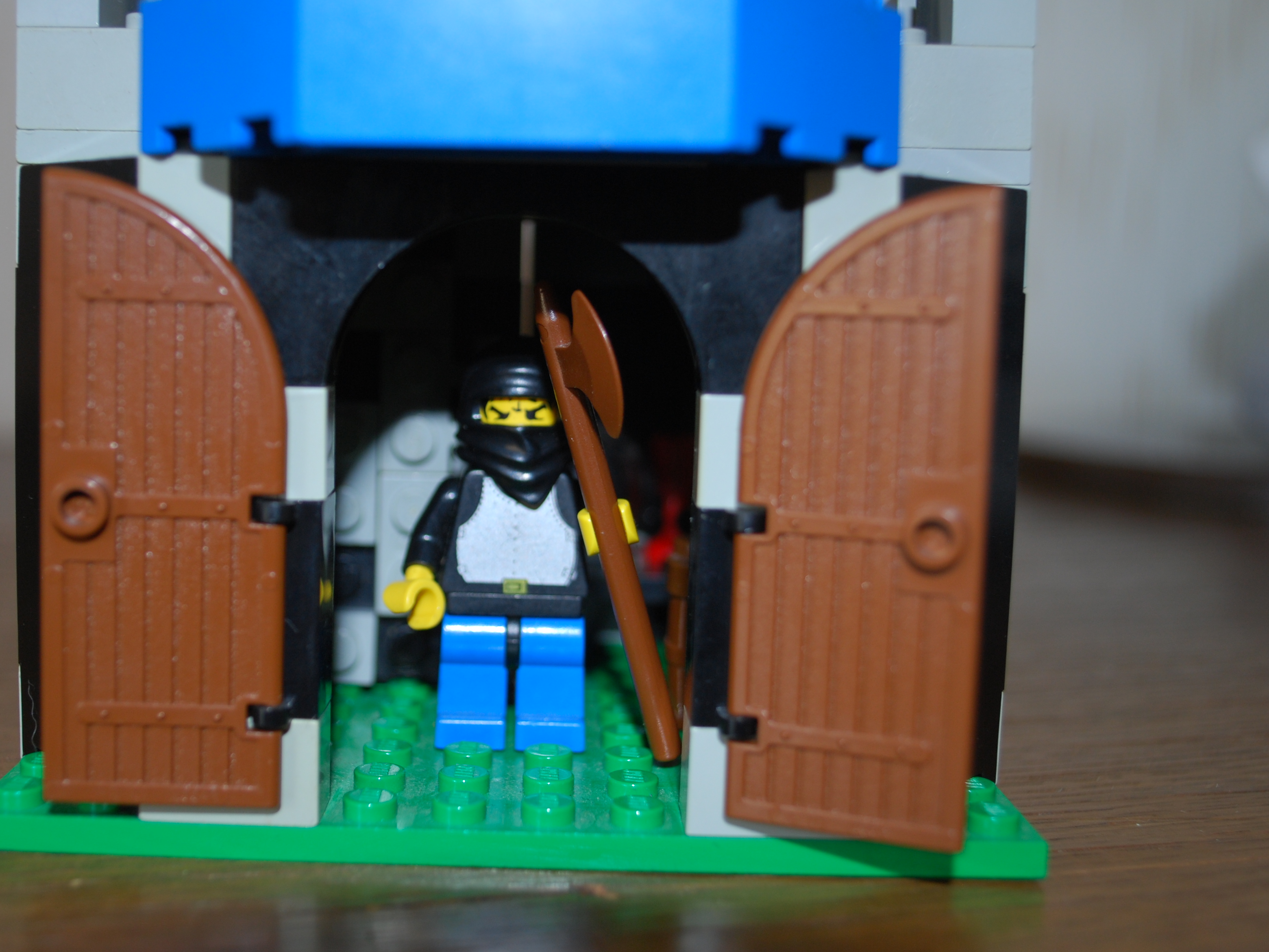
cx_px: 531
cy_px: 453
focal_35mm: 43
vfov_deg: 33.6
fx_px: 1576
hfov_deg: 43.7
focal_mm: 24
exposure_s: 1/60
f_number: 4.2
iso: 200
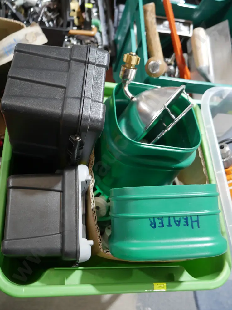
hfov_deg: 45.5
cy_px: 153
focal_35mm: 31
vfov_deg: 58.3
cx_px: 113
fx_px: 277
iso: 1000
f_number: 3.6
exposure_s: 1/60
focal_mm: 15
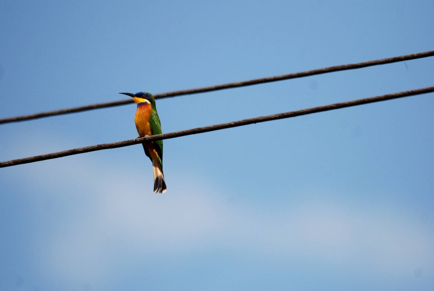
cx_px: 217
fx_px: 9052
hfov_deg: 2.7
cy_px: 146
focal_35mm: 750
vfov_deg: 1.8
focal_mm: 500
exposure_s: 1/800
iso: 200
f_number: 6.3
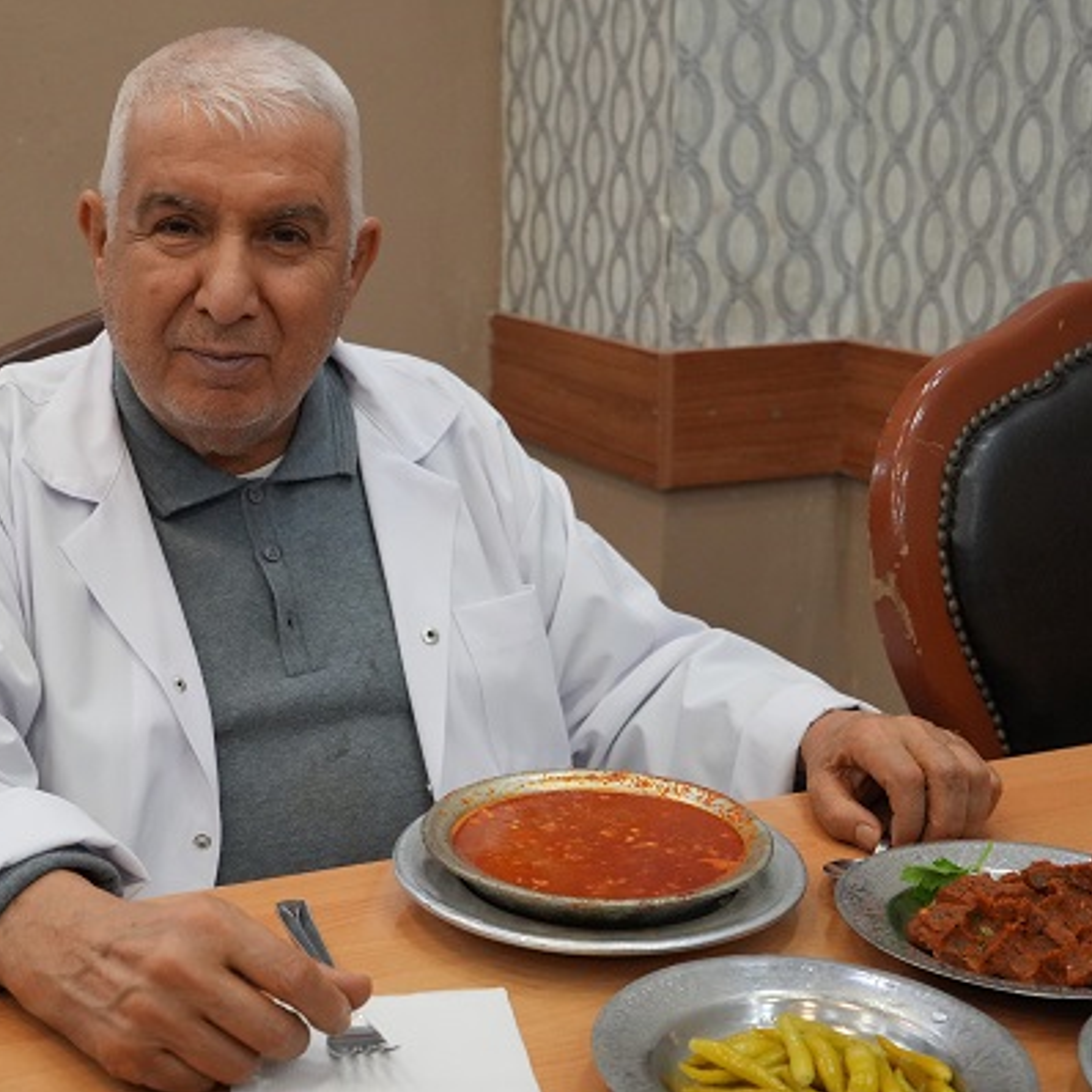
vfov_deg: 34.0
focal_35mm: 50
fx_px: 1785
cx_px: 384
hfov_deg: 33.8
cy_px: 546
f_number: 6.3
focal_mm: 39
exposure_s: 1/320
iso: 6400
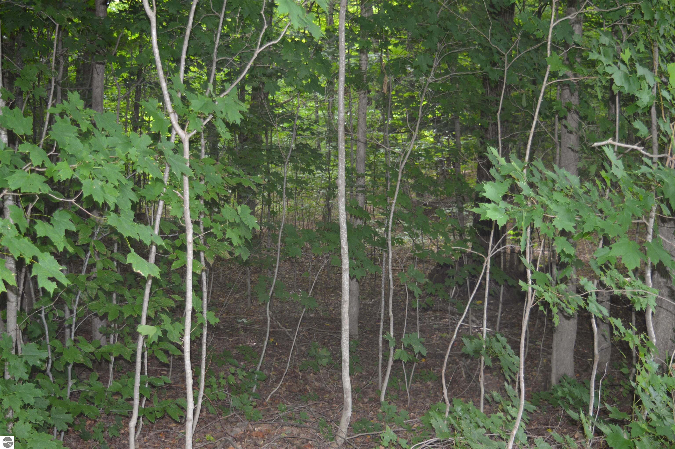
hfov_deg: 45.0
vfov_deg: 30.8
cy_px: 224
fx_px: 815
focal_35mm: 44
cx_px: 338
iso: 400
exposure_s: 1/80
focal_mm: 29
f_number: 4.2
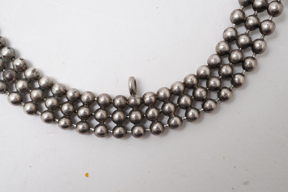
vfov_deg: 29.9
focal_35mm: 45
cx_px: 144
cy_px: 96
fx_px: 360
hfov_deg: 43.6
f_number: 18
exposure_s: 1/125
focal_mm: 30
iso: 500
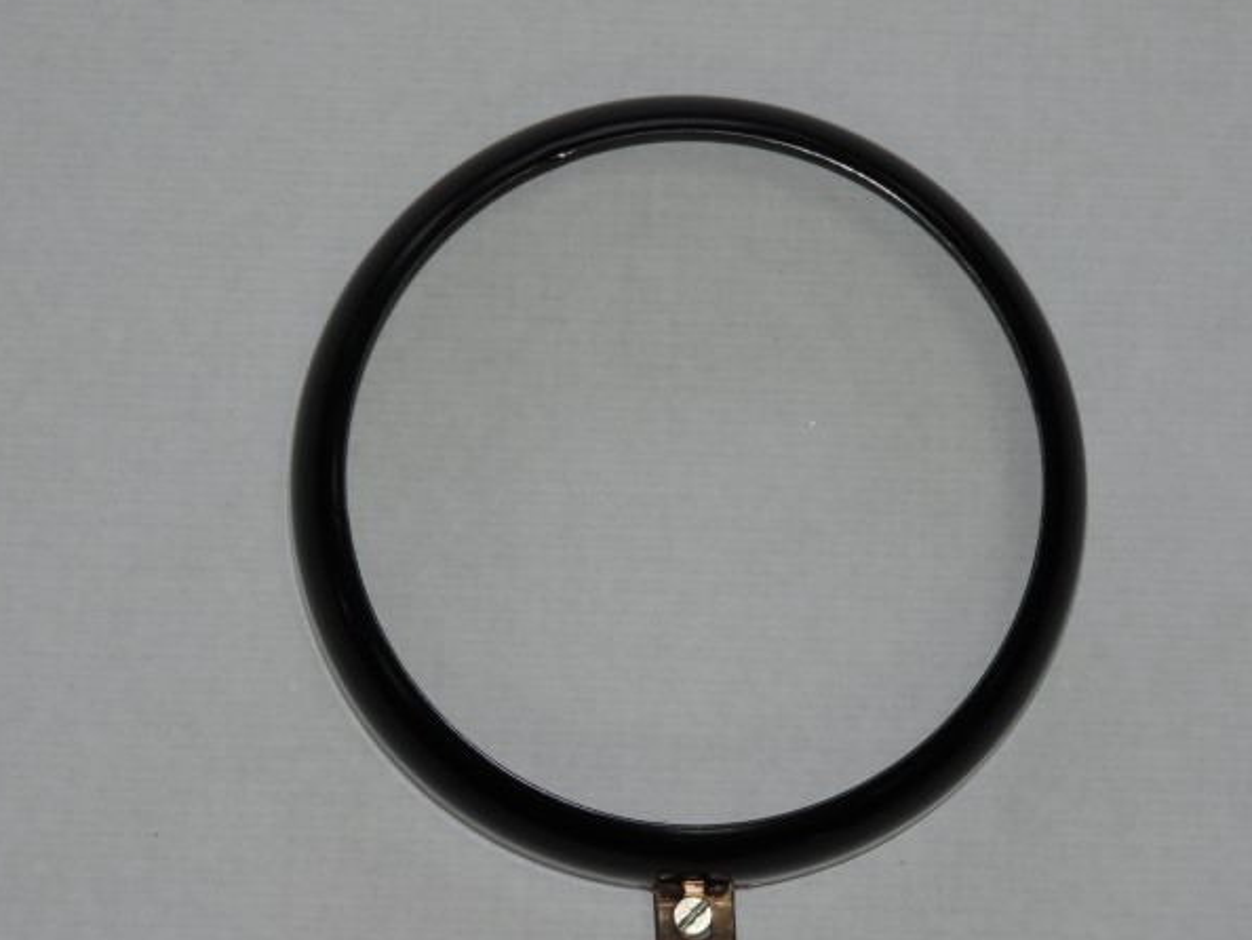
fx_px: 6043
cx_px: 647
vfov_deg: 8.9
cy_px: 472
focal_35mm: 167
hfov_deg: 11.8
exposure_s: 1/60
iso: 200
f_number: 4.4
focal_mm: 27.6
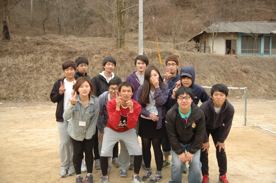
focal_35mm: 36
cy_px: 92
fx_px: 276
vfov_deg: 36.8
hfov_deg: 53.2
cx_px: 138
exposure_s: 1/1600
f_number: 2.8
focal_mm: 24
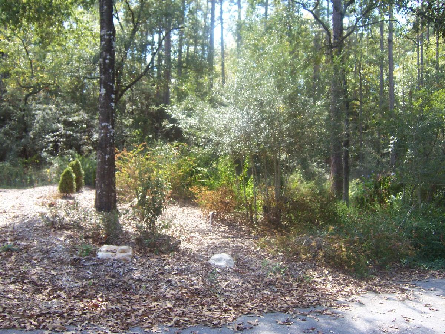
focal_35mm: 33
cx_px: 222
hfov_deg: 55.4
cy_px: 167
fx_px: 424
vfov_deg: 42.9
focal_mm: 5.5
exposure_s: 1/90
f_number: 3.4
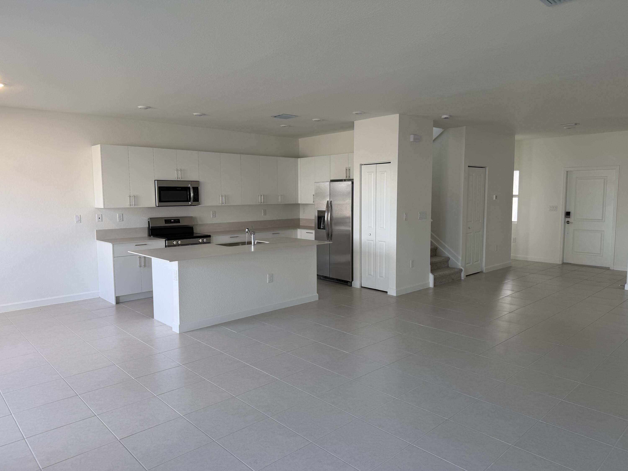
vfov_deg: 56.8
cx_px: 314
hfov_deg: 71.6
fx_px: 435
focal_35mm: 24
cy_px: 236
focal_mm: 6.76
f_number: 1.78
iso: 100
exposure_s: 1/120
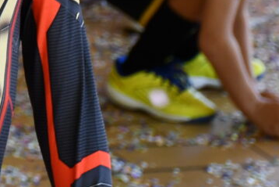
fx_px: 2620
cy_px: -228
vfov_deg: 4.0
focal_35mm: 338
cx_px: -238
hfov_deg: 6.0
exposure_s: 1/250
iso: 800
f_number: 4.5
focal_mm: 42
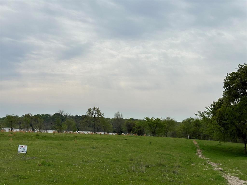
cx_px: 124
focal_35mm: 48
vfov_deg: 30.3
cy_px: 92
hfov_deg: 39.7
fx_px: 343
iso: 64
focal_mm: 6.86
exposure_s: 1/8929
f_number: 1.78
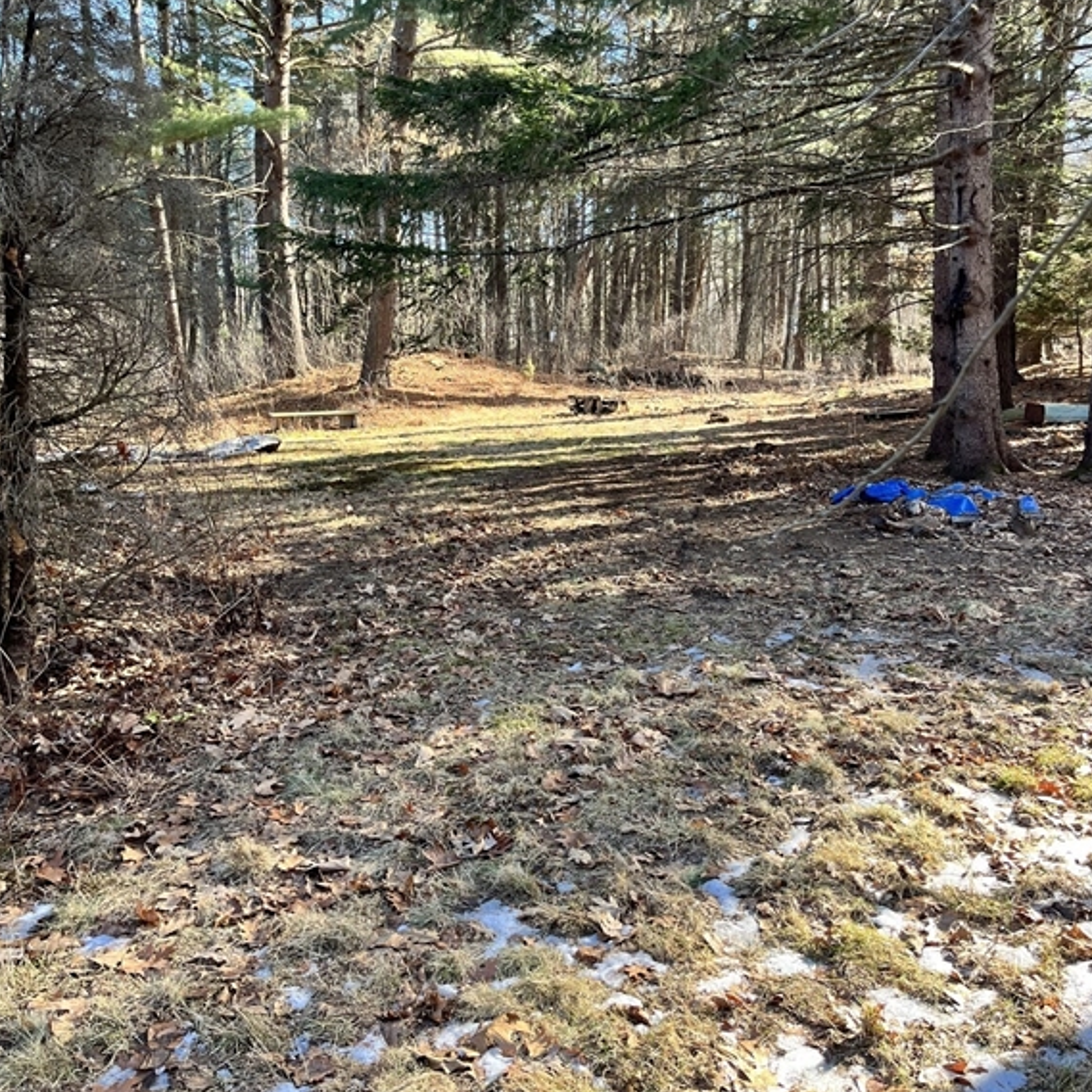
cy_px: 463
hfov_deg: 52.5
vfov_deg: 52.3
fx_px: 1106
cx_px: 543
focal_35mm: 31
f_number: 1.6
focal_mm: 5.1
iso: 50
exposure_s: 1/196
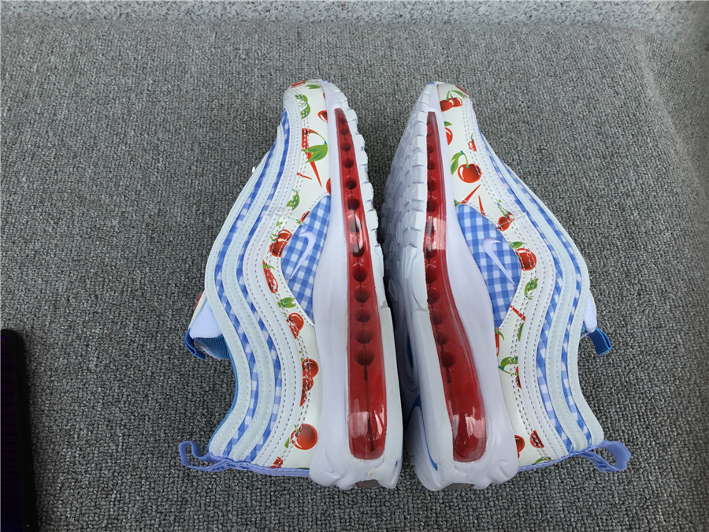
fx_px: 635
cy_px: 266
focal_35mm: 31
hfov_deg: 58.4
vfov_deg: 45.4
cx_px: 354
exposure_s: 1/292
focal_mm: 3.3
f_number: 2.4
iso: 25
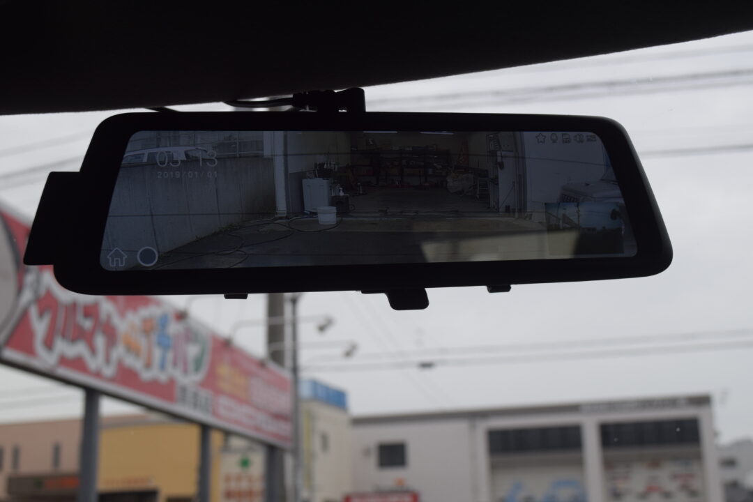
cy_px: 251
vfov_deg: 28.1
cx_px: 376
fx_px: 1004
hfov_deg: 41.1
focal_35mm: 48
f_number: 7.1
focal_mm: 32
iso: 400
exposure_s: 1/200
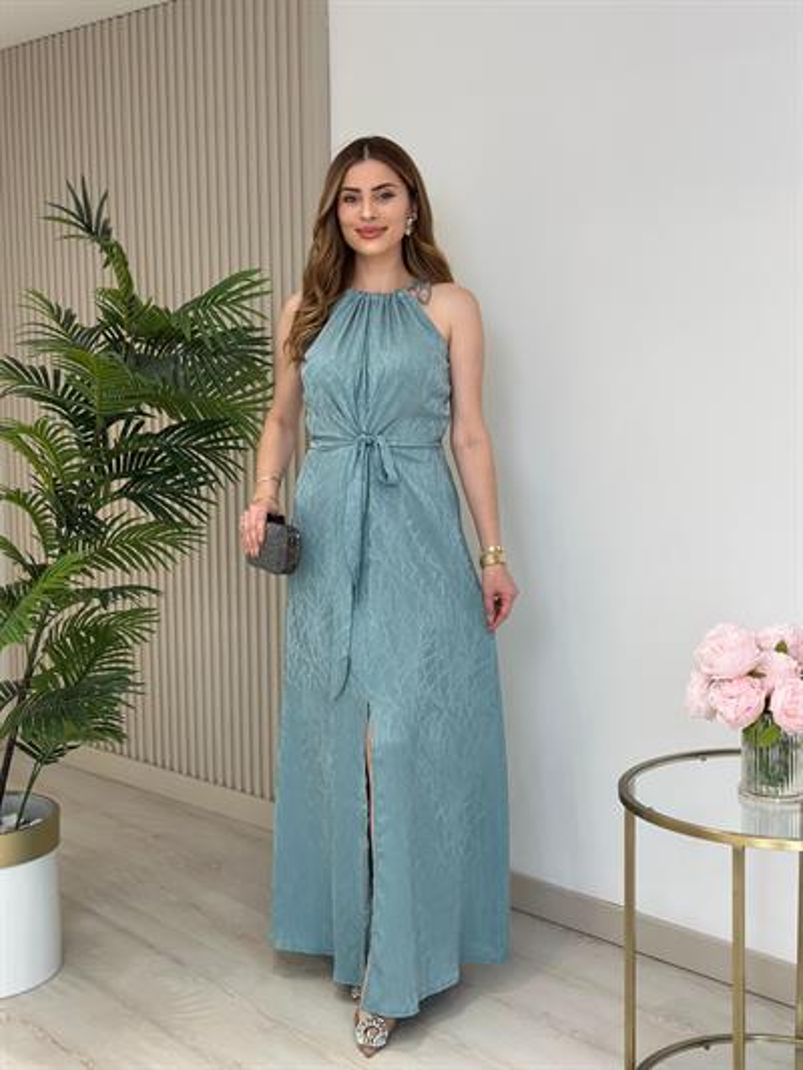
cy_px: 535
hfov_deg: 30.3
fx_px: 1484
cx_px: 402
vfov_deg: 39.6
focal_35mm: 48
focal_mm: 6.86
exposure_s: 1/267
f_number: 1.78
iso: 80
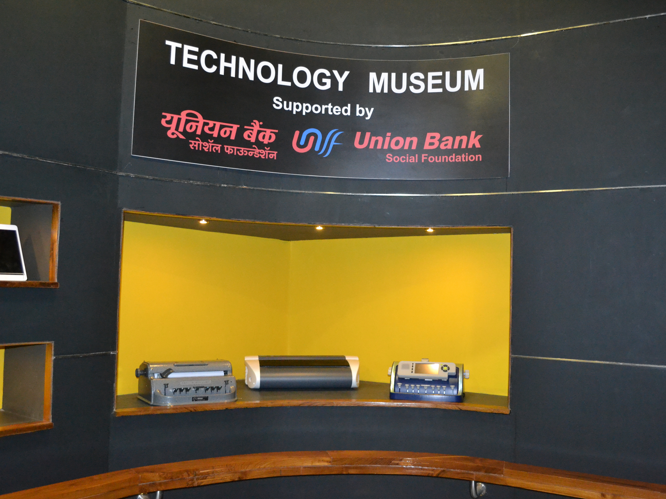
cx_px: 334
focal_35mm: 33
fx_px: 635
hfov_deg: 55.4
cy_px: 250
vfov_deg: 42.9
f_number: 3.8
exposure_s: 1/60
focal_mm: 20
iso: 3200
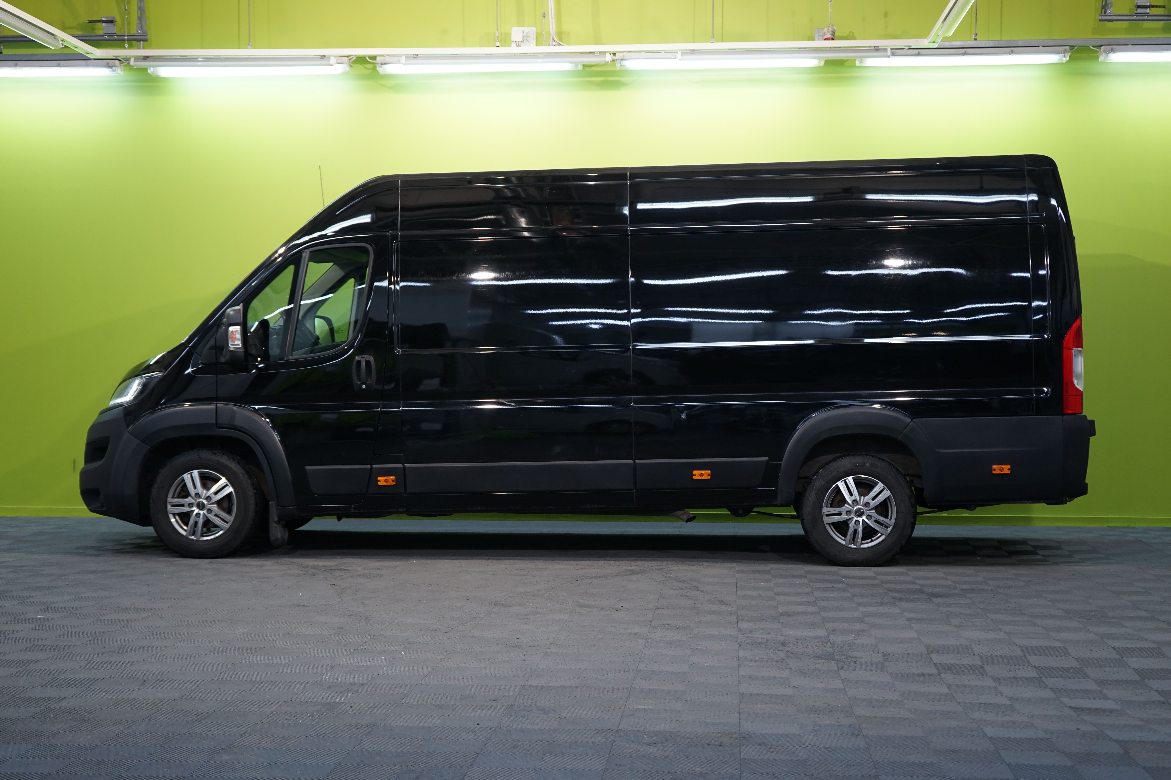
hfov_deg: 37.5
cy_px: 390
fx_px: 1724
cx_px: 586
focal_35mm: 53
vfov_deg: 25.5
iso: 640
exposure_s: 1/25
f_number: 5.6
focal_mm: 53
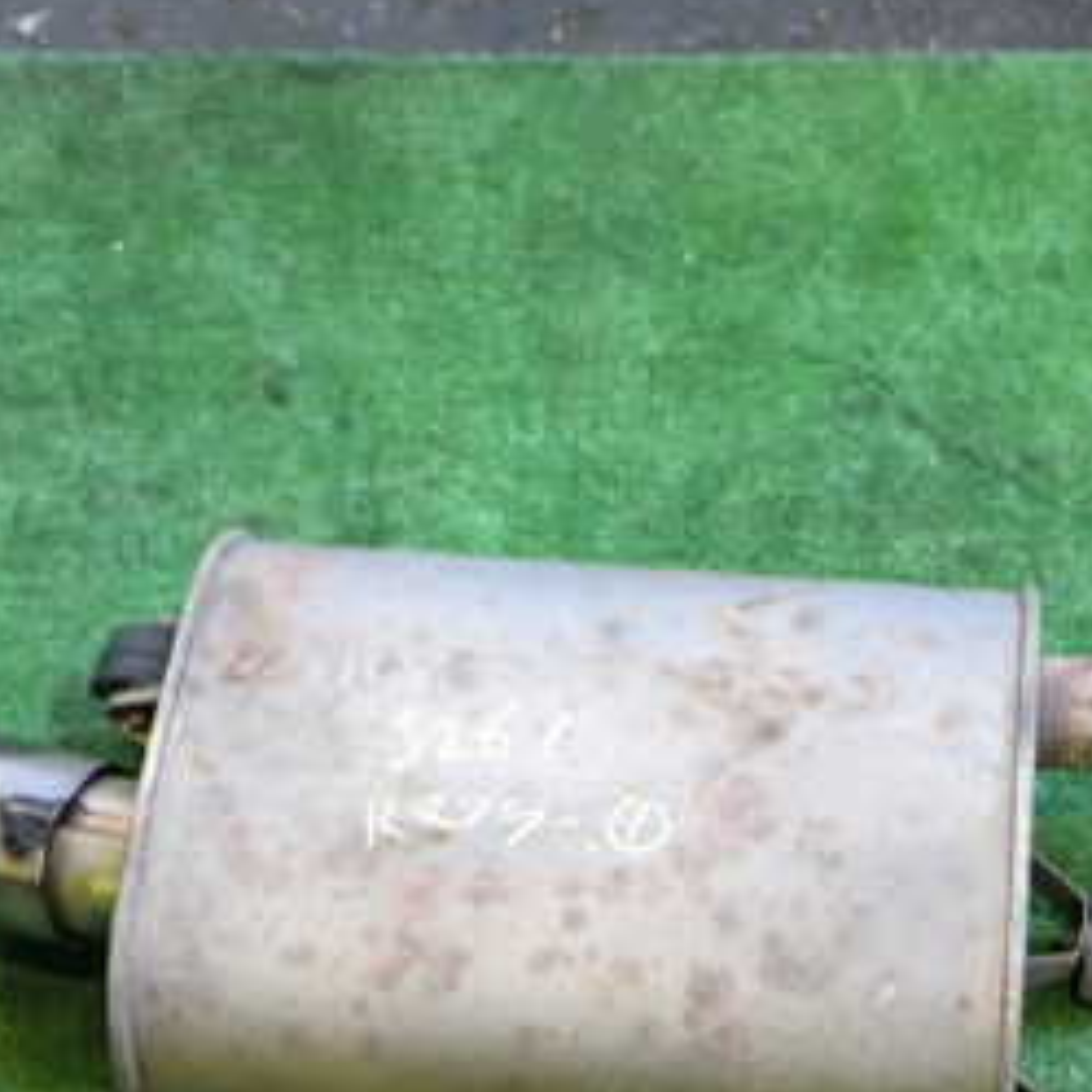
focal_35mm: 64
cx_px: 772
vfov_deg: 26.4
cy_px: 855
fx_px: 2284
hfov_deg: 26.6
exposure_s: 1/30
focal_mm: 5.4
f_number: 2.3
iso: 250
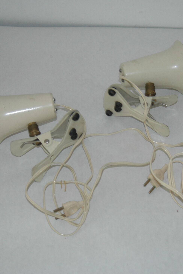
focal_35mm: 64
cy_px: 136
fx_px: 488
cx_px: 108
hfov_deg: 21.2
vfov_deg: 31.4
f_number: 3.5
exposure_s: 1/15
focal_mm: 28
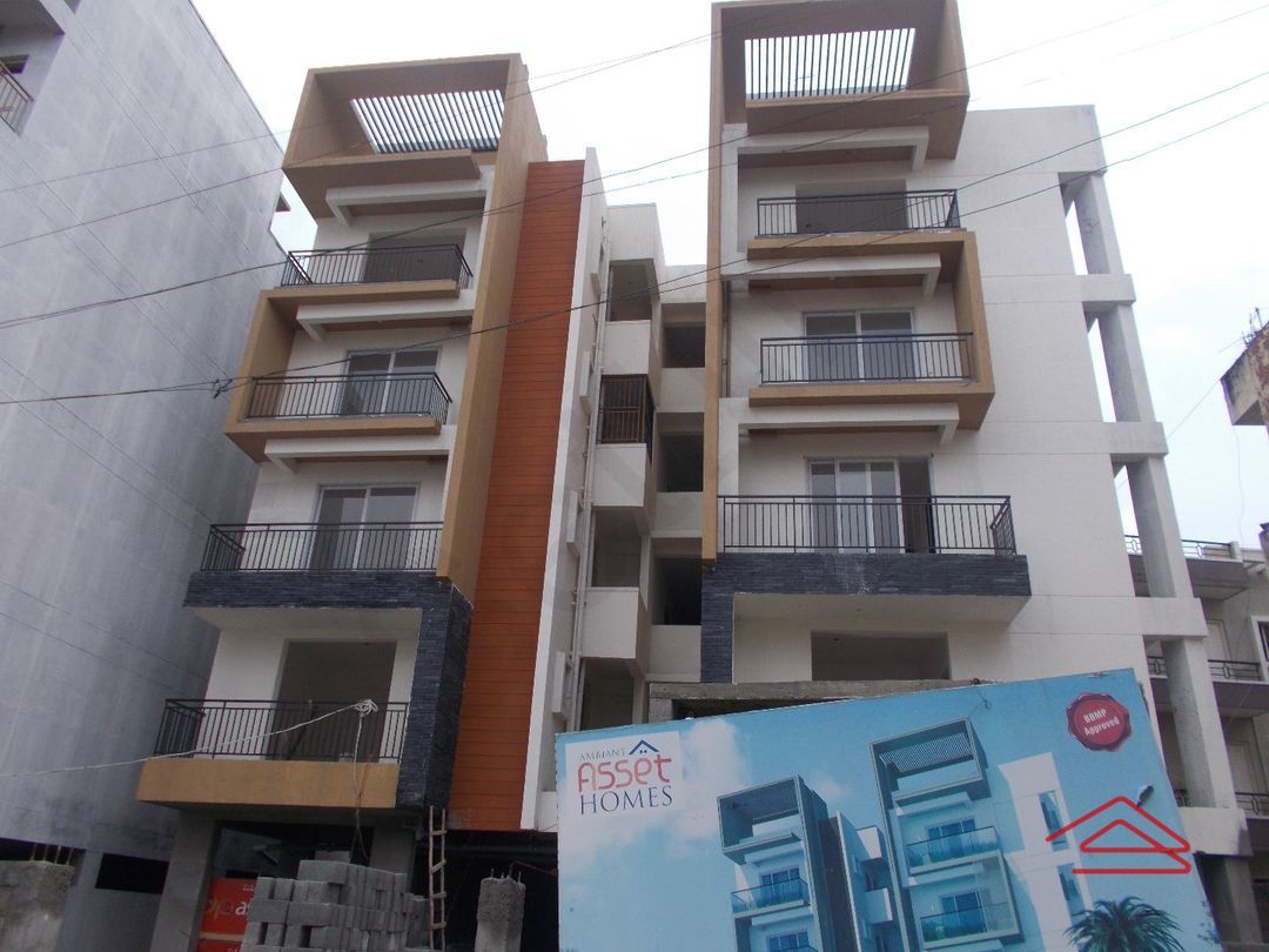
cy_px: 476
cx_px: 634
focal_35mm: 26
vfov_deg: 53.1
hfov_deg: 67.3
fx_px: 953
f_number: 8
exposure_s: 1/160
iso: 80
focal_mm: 4.6
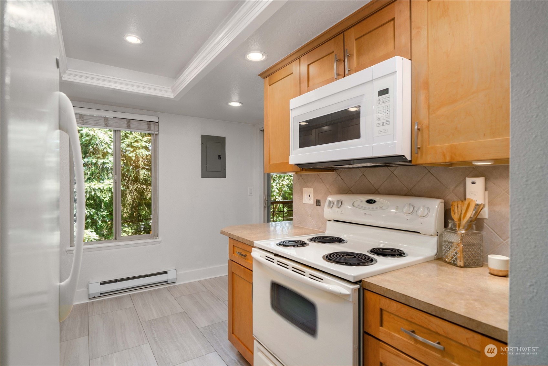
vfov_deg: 67.4
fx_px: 274
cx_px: 274
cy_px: 183
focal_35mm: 18
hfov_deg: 90.0
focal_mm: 18
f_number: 5.6
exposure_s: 1/30
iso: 250
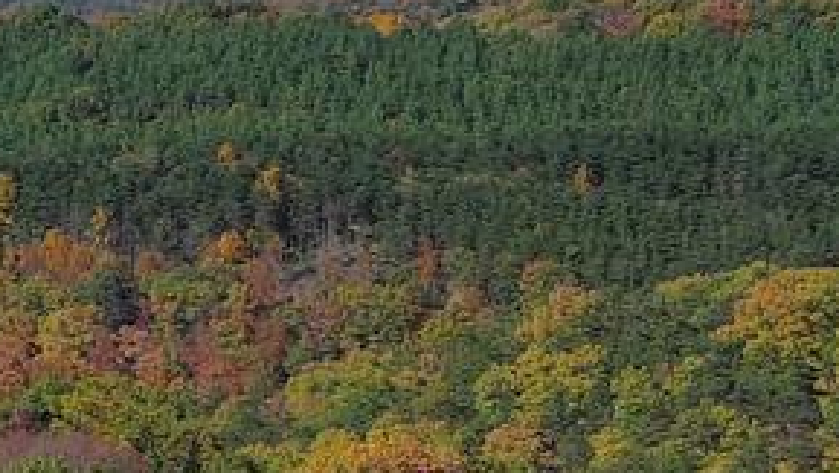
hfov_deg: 9.2
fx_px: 4786
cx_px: -1022
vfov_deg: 5.6
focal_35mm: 215
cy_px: -210
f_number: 2.8
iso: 100
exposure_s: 1/1337
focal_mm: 10.57
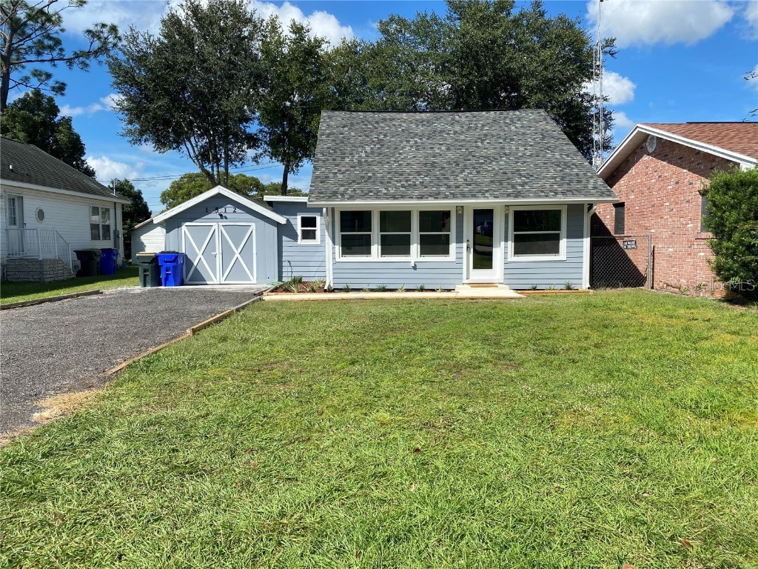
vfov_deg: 53.1
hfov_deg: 67.3
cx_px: 379
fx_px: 569
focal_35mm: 26
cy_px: 284
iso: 32
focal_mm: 4.25
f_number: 1.8
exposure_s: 1/2890
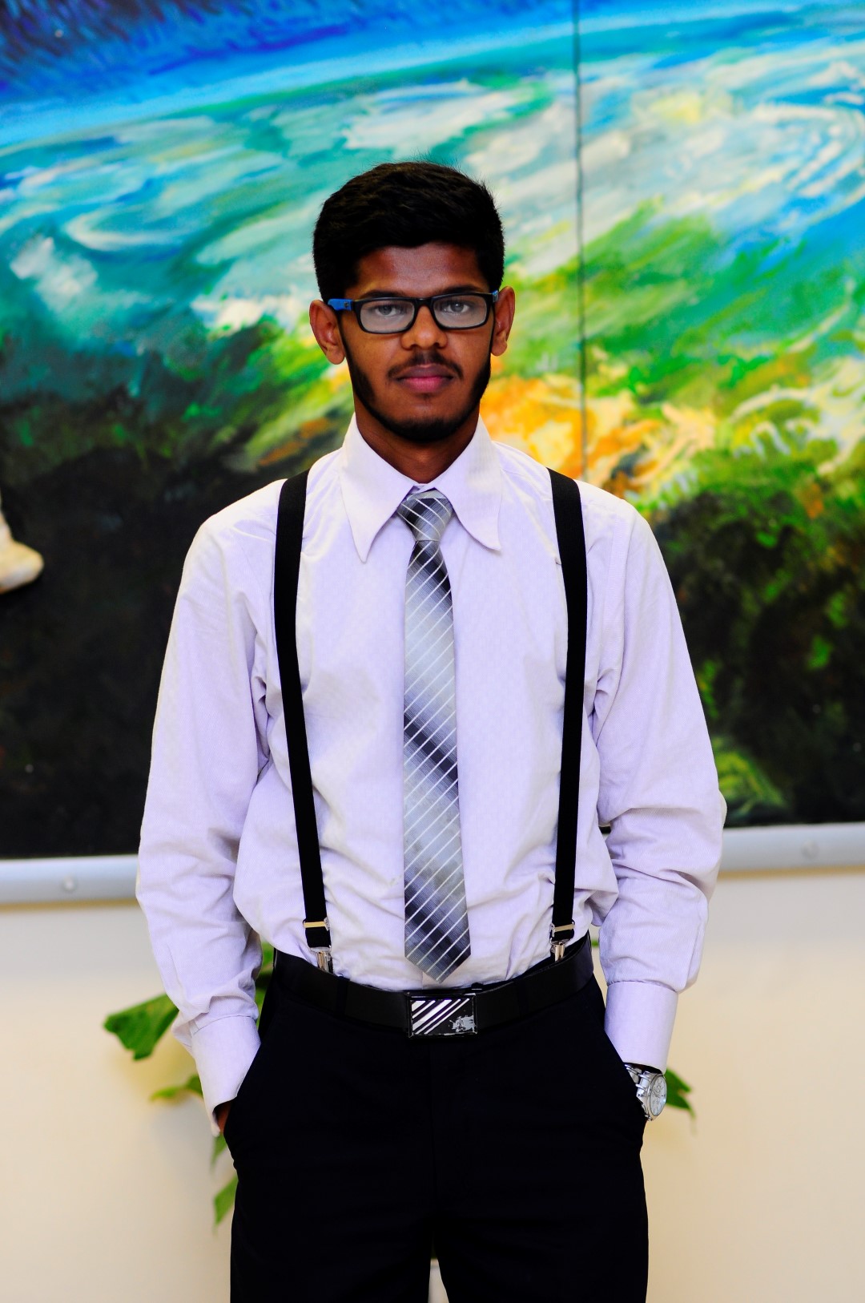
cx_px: 432
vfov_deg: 16.1
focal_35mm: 128
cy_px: 652
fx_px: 4607
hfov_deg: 10.7
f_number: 2.8
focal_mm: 85
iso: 400
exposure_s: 1/100
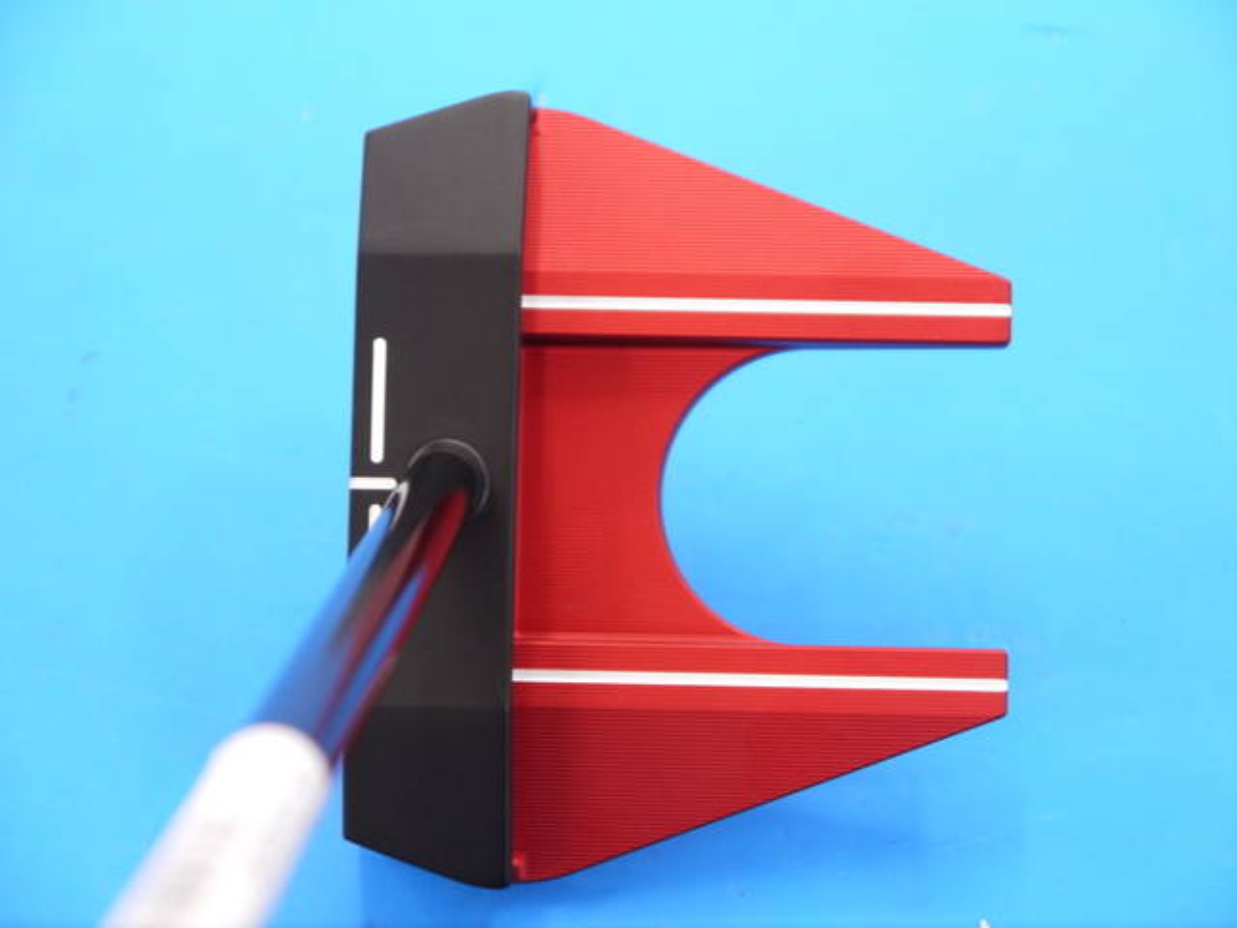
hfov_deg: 23.3
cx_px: 618
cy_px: 464
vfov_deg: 17.6
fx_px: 3002
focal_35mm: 84
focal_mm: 42
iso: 800
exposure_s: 1/60
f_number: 5.6
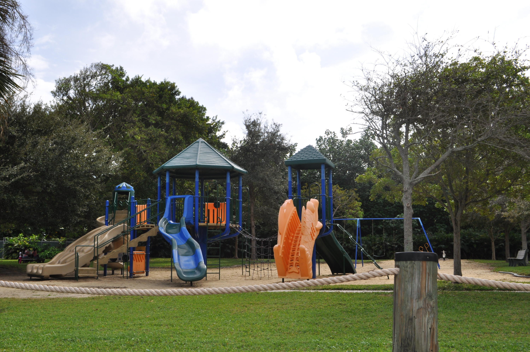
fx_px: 573
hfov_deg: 49.6
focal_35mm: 39
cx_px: 265
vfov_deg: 34.1
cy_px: 176
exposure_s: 1/200
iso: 200
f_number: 13
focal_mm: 26
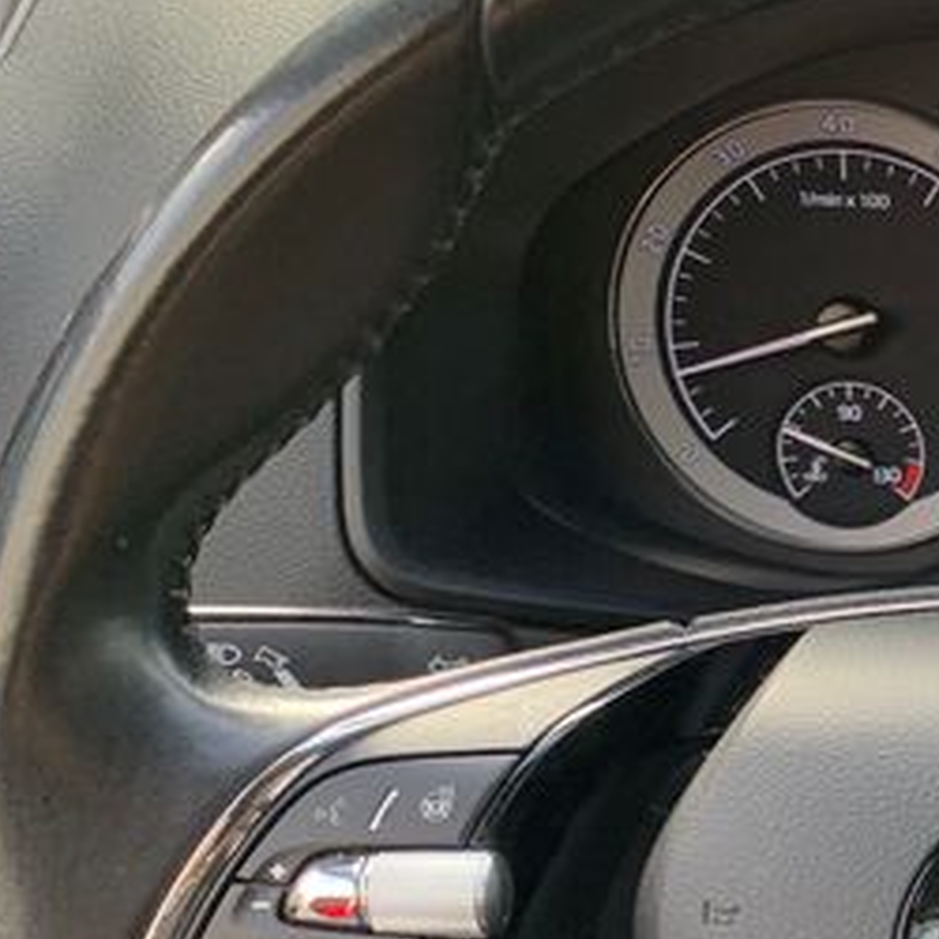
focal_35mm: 94
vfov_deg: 18.3
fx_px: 2885
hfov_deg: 15.5
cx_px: 1750
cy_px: 766
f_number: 1.8
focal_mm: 4.25
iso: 40
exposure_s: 1/121
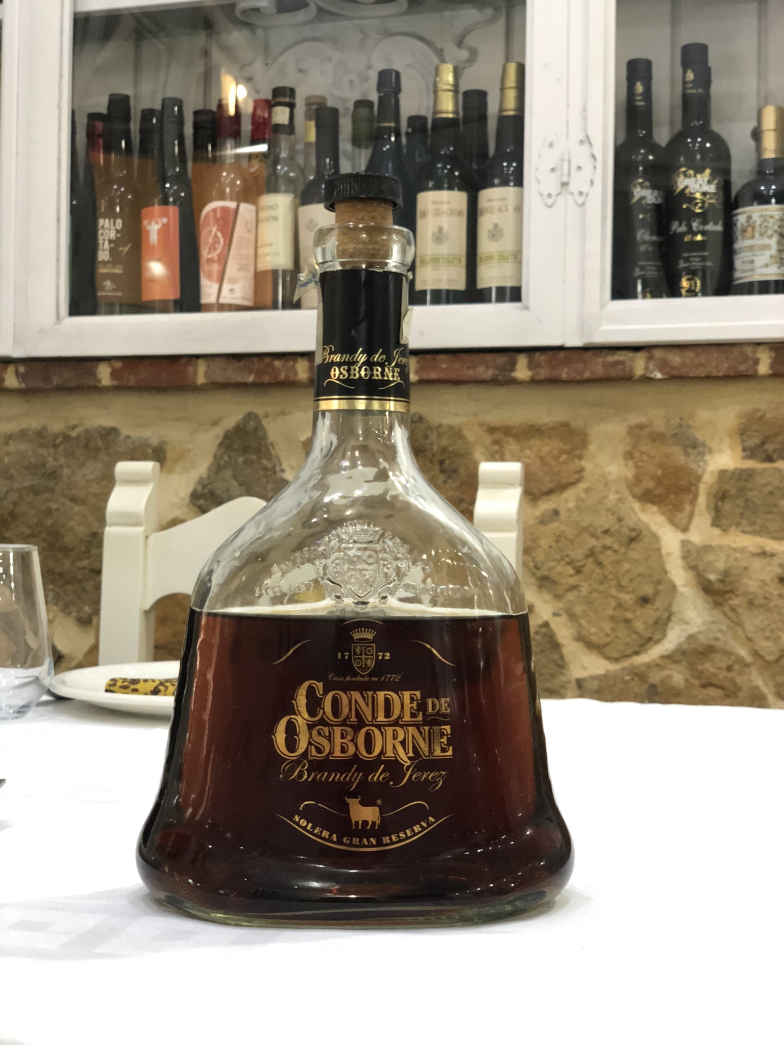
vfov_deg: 36.8
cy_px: 522
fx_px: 1570
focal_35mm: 52
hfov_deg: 28.0
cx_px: 392
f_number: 2.4
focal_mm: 6
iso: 160
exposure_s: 1/14
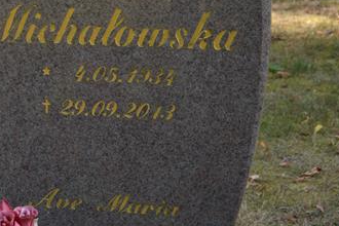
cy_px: 51
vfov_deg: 9.1
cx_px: 25
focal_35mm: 151
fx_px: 1422
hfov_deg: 13.5
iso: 140
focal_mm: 52
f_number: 5.6
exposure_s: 1/125
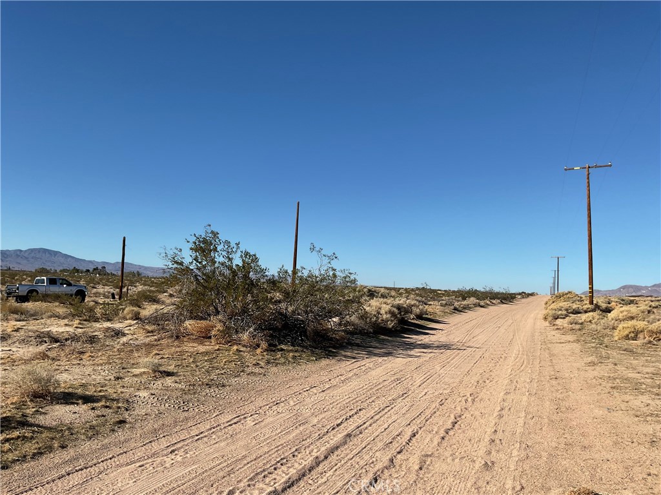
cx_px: 330
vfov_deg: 48.2
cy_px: 248
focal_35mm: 29
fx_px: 554
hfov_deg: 61.7
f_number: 1.8
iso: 16
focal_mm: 3
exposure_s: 1/2959
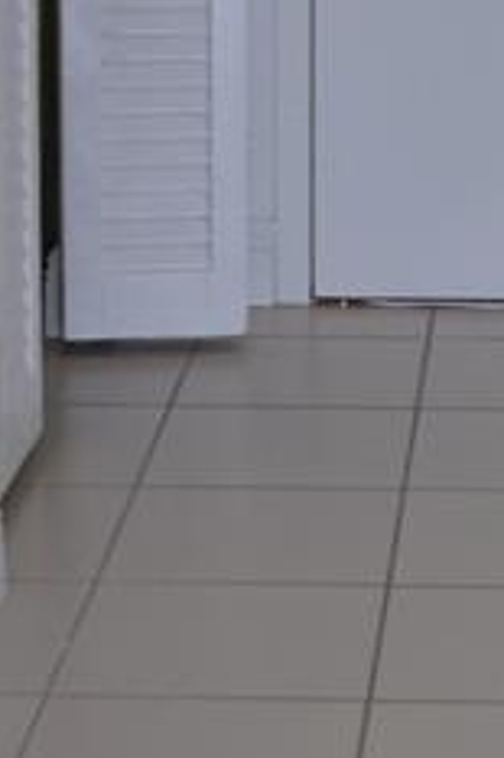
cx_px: 621
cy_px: -211
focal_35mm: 139
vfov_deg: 14.2
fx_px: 2923
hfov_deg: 9.7
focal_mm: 18
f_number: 3.5
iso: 400
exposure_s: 1/60
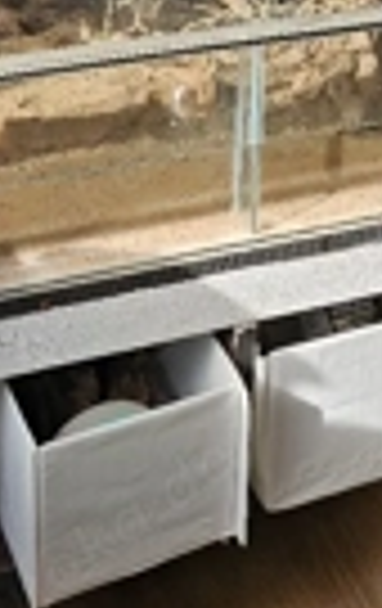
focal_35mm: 72
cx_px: 198
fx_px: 1193
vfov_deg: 25.7
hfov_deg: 18.2
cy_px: -113
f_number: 1.7
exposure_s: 1/182
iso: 20
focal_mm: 6.3
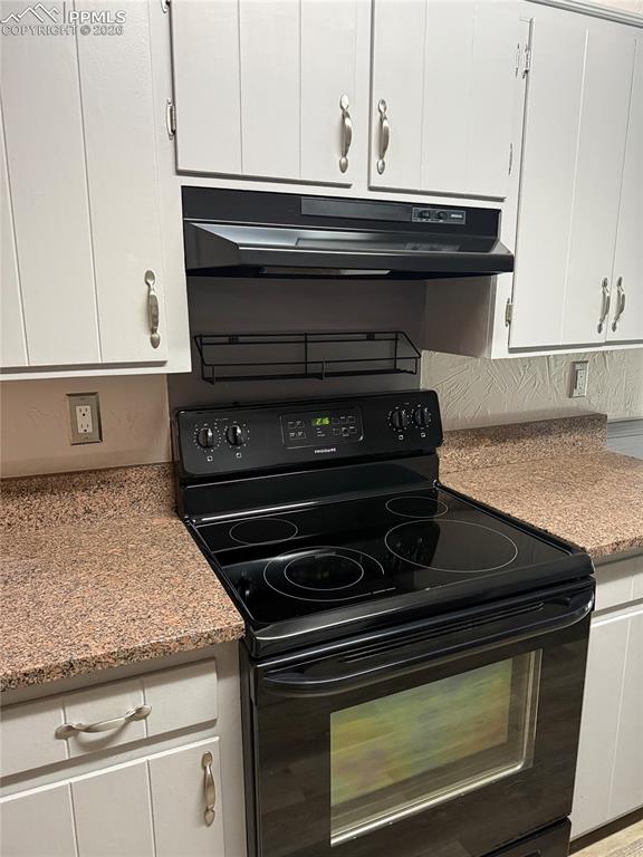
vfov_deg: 71.6
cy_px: 428
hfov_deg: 56.8
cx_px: 322
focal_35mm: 24
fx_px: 594
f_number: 1.78
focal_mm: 6.76
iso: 640
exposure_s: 1/60
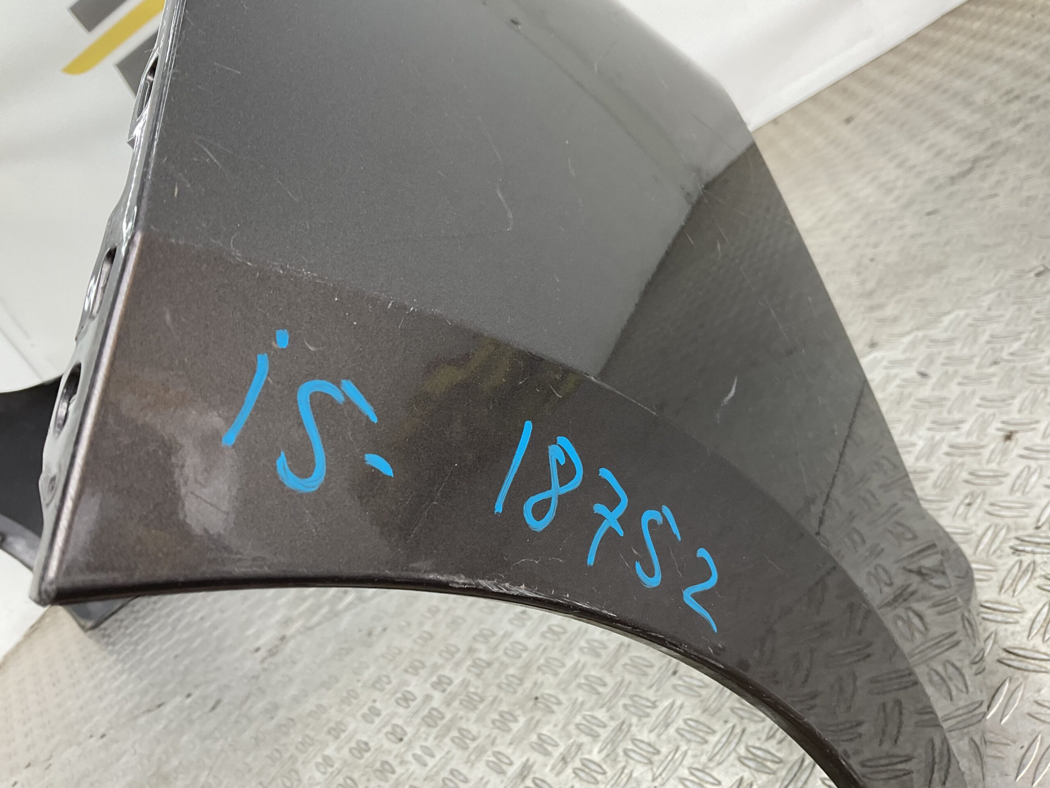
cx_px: 525
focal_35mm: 29
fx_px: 880
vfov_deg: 48.2
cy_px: 394
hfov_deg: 61.7
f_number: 1.8
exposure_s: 1/100
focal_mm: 3
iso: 32
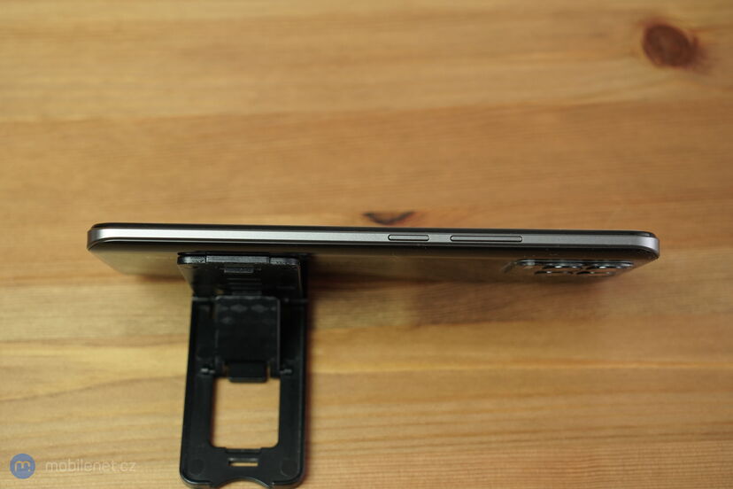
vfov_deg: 23.0
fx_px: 1201
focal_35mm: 59
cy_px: 244
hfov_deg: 33.9
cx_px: 366
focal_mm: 59
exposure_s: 1/160
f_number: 7.1
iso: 1600
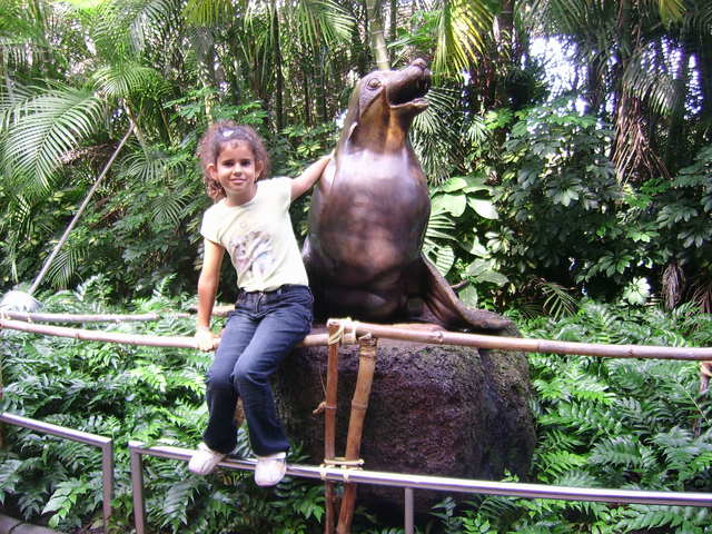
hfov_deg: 52.6
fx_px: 720
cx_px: 356
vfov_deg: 40.7
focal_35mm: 35
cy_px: 267
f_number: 2.8
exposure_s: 1/18
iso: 100
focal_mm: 5.95
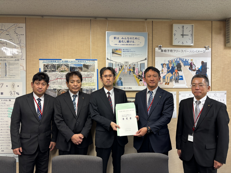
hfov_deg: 67.3
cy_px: 86
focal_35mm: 26
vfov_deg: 53.1
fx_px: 174
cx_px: 116
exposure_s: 1/50
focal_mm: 5.96
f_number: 1.6
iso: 80
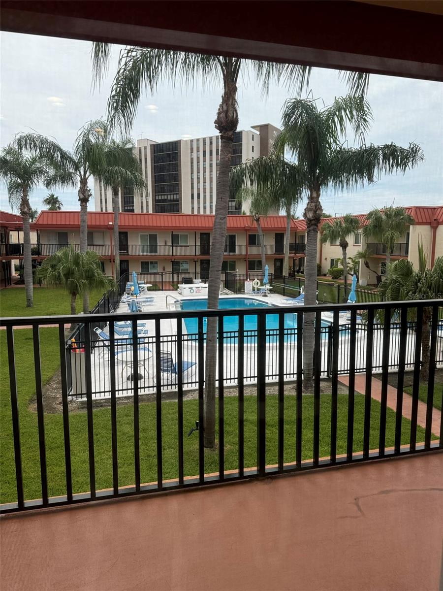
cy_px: 296
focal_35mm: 24
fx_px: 410
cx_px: 222
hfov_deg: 56.8
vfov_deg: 71.6
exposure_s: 1/2041
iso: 80
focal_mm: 6.76
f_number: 1.78
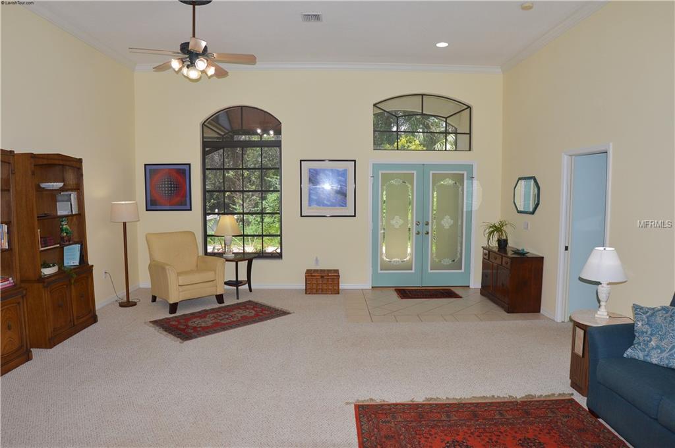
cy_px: 224
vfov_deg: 56.0
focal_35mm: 22
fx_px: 421
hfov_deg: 77.4
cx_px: 338
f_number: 6.3
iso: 200
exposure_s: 1/100
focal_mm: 15
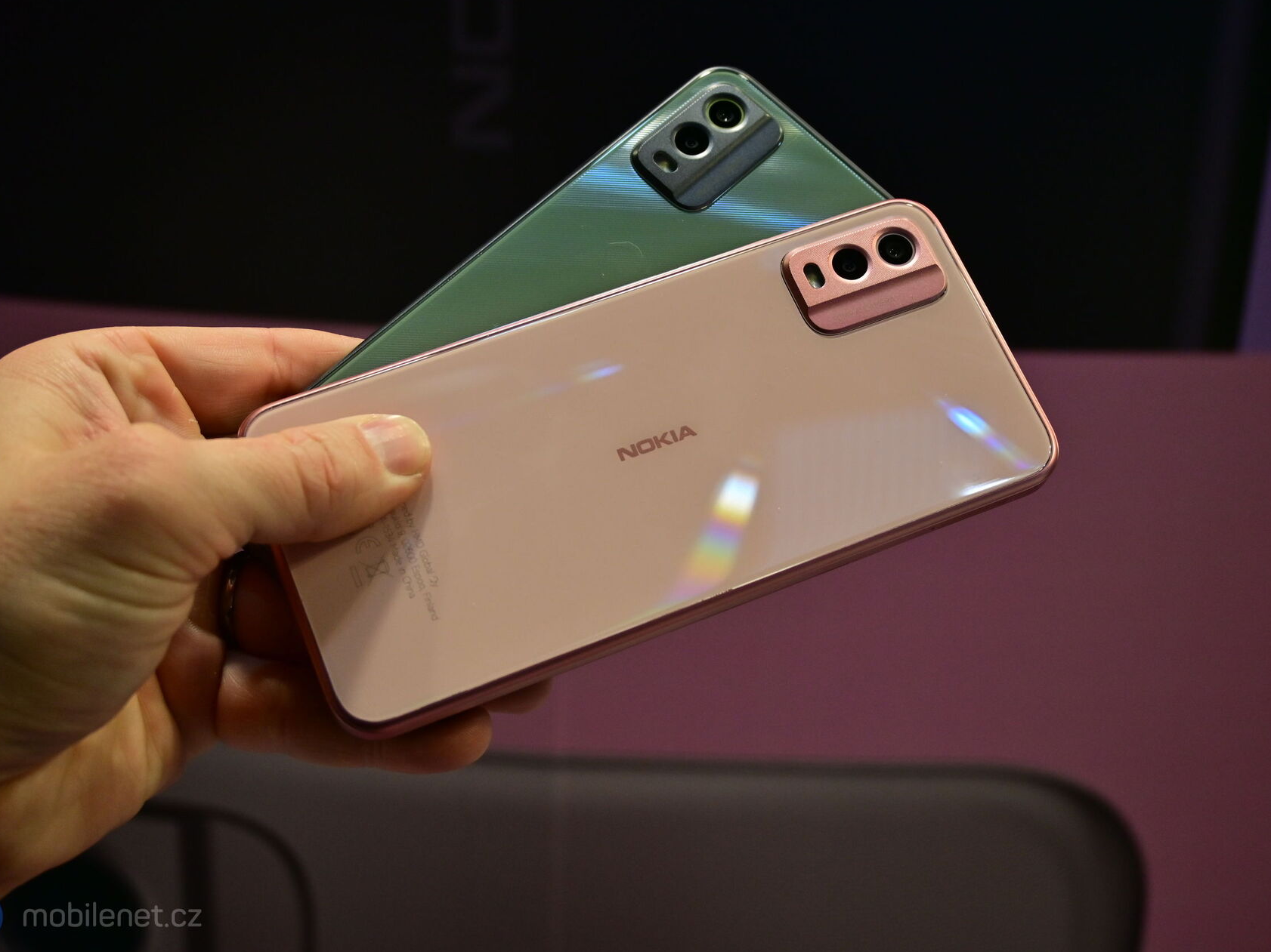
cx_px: 658
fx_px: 1662
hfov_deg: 41.8
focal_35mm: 45
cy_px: 479
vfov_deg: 32.0
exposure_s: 1/400
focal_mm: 27.5
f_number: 4.5
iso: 560
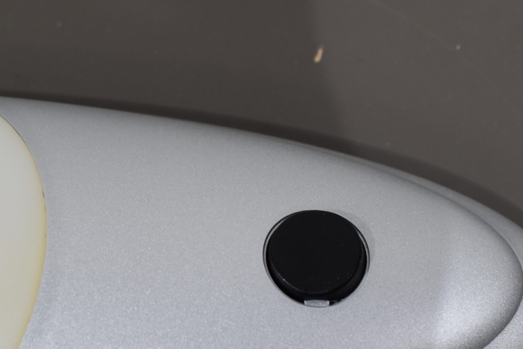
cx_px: 312
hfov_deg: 26.3
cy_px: 281
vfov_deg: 17.6
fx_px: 1119
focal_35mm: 77
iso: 400
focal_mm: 30
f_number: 7.1
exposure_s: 1/60
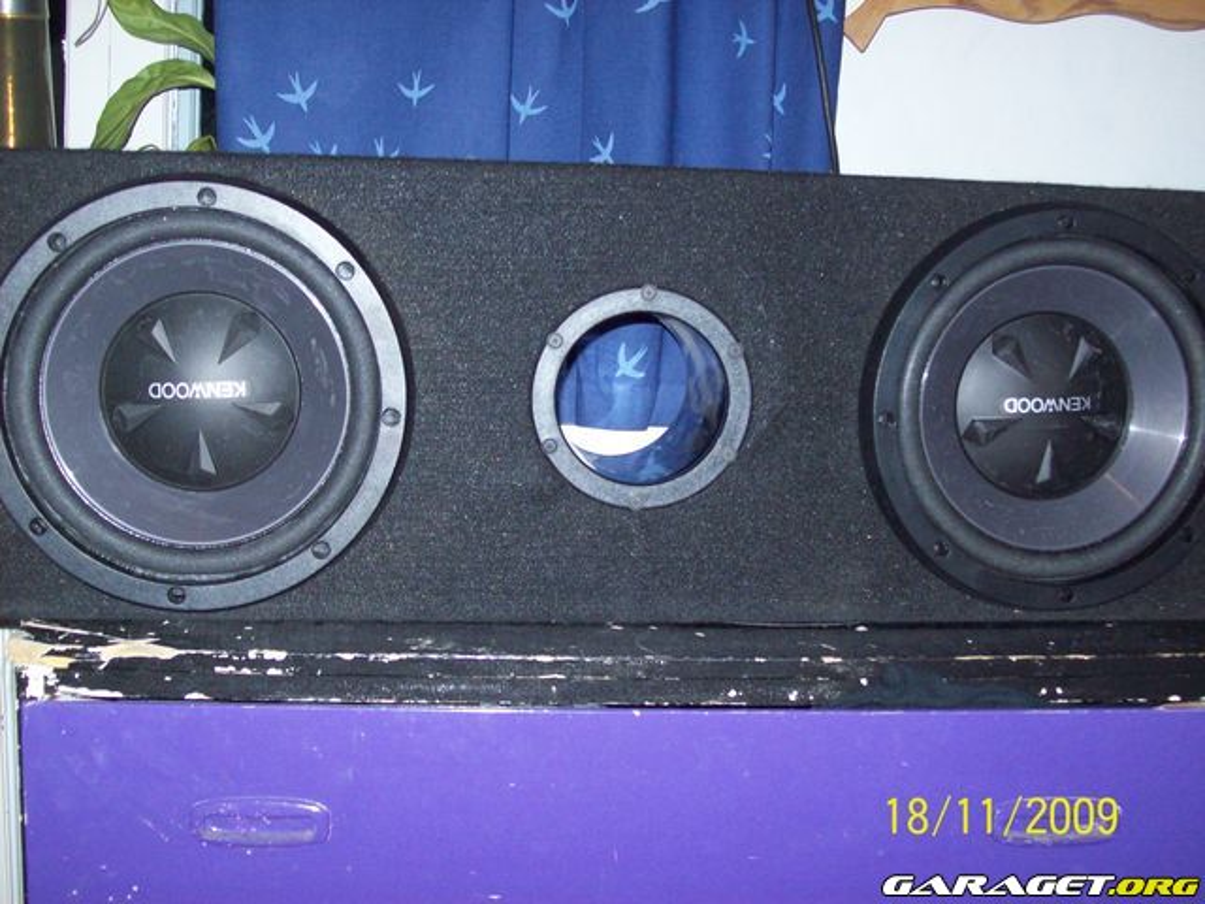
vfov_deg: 32.2
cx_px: 602
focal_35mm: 45
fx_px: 1566
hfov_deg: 42.1
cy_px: 452
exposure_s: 1/73.6
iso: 200
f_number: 3
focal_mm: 7.6
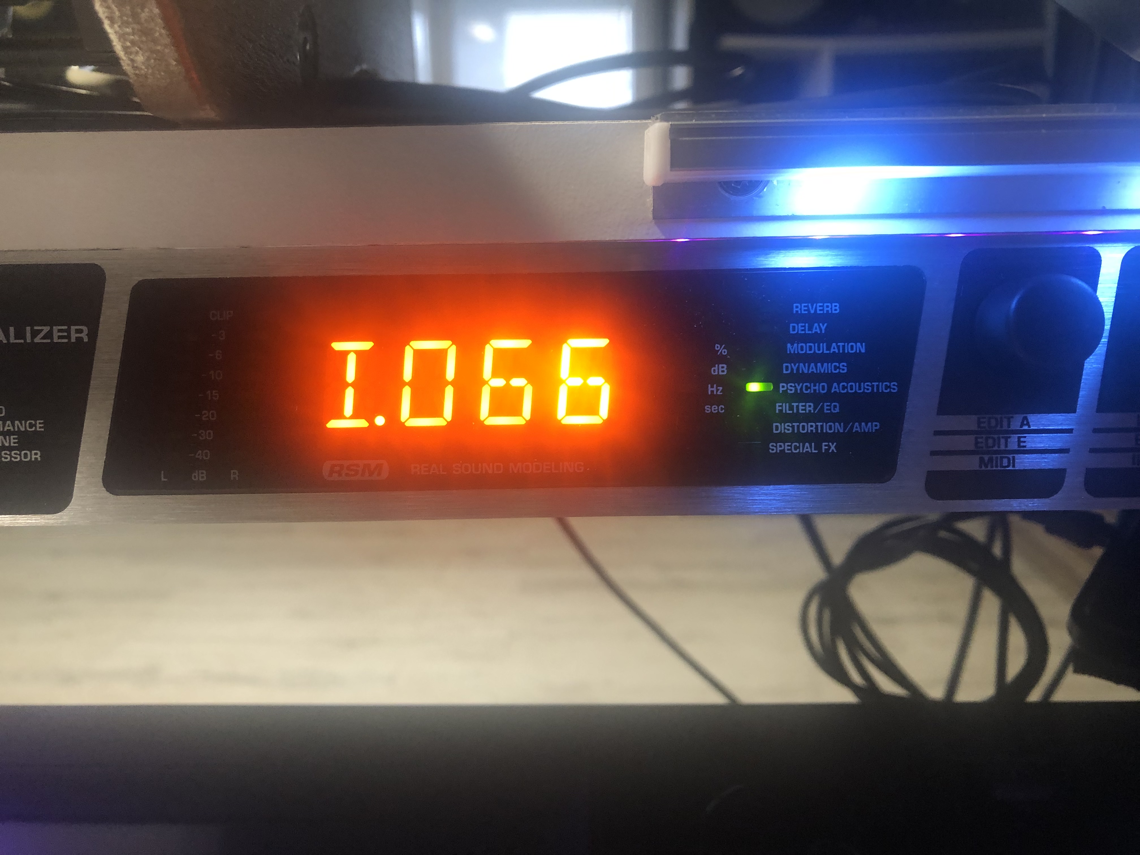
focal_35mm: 28
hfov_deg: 63.4
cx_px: 570
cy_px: 428
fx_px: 922
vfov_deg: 49.7
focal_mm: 3.99
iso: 40
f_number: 1.8
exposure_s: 1/24
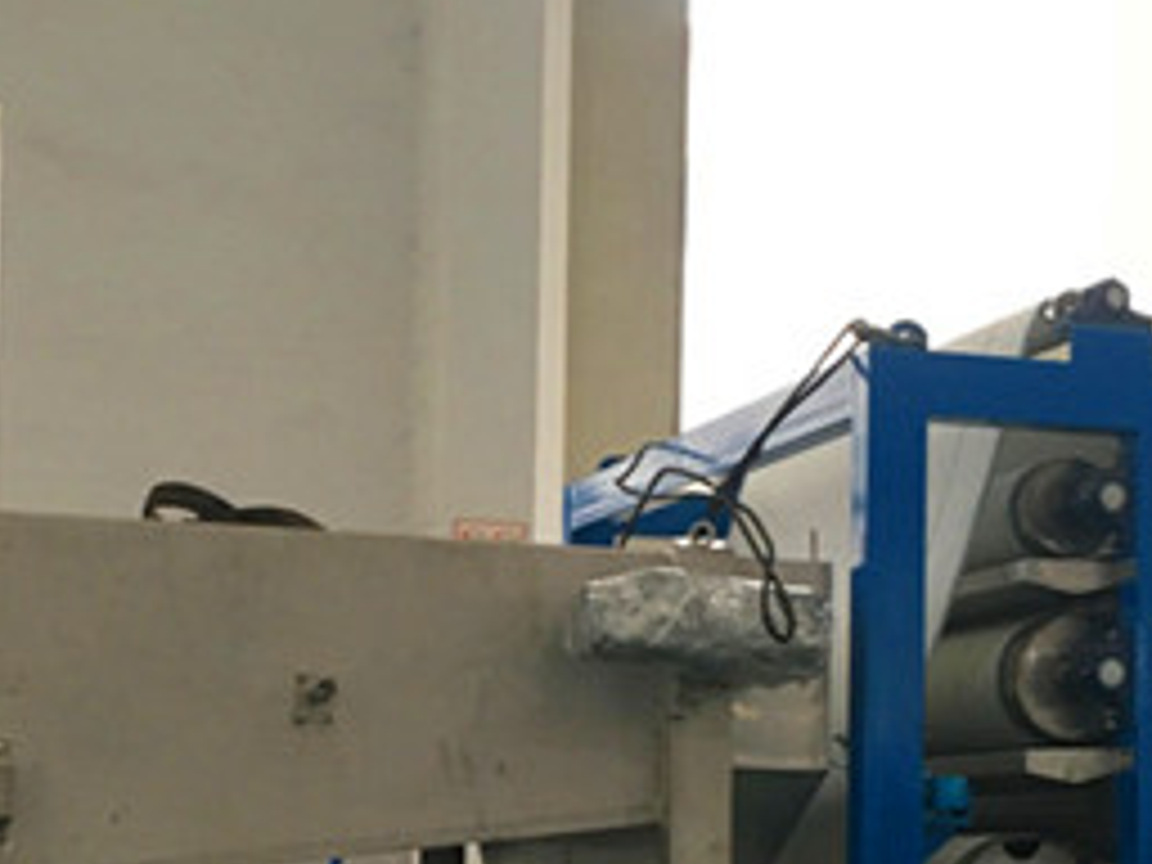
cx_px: 374
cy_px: 760
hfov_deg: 28.4
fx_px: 2263
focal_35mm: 68
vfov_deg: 21.2
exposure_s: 1/33
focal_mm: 4.15
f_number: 2.2
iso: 200
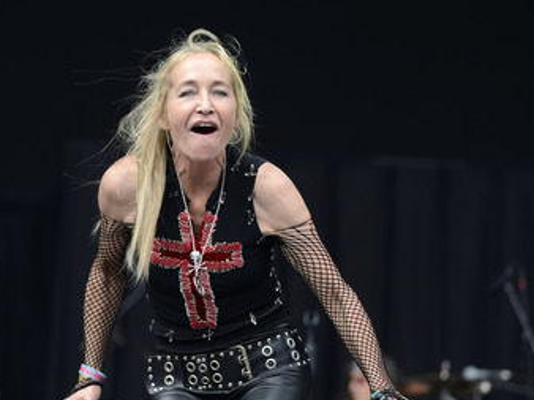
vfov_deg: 6.8
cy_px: 223
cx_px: 206
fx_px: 3361
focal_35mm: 218
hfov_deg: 9.1
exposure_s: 1/640
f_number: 4.5
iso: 320
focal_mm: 170
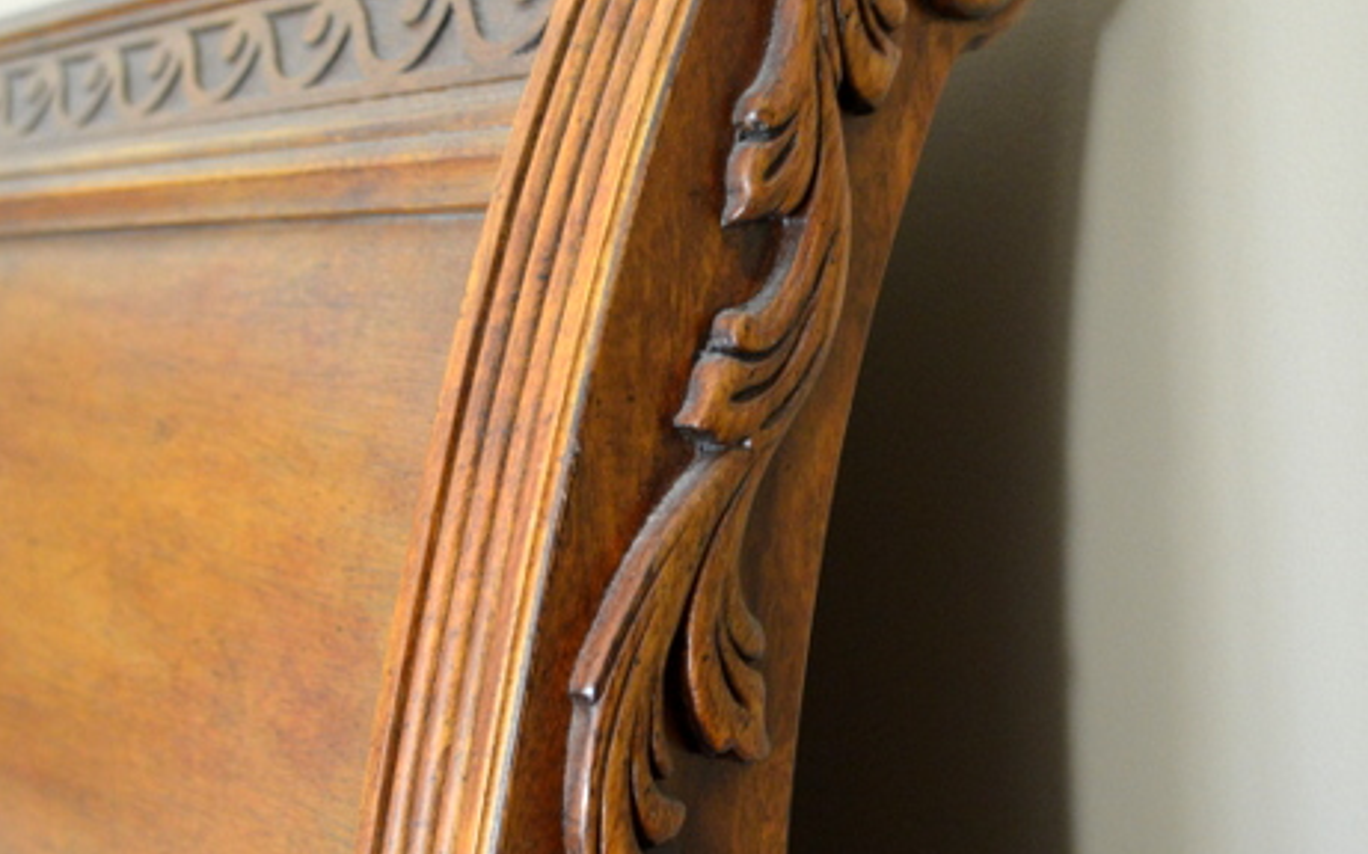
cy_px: 617
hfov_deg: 39.6
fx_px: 1901
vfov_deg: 25.1
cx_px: 683
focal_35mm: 51
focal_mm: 22
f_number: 4
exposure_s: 1/15
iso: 1400
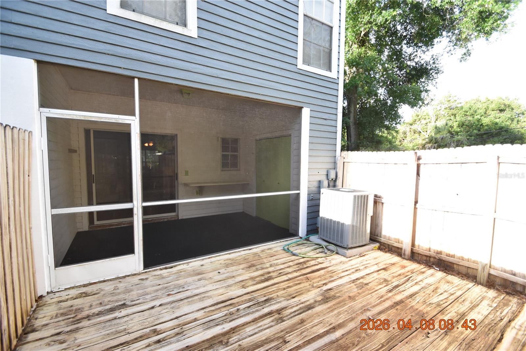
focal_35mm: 15
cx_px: 263
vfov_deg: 77.3
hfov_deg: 100.4
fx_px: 219
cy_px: 176
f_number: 3.5
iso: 800
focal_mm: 10
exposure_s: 1/500
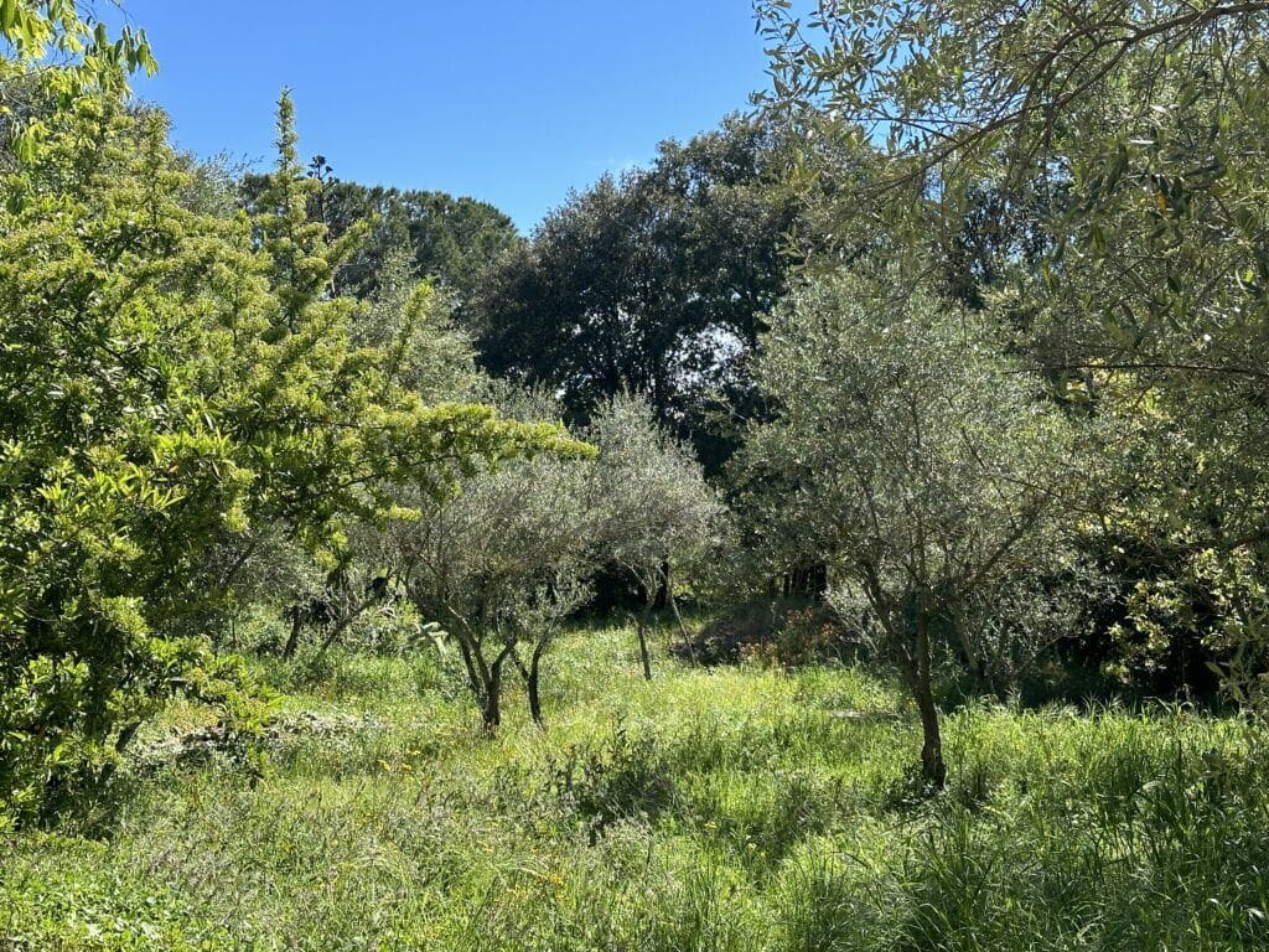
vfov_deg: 30.3
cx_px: 634
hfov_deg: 39.7
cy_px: 476
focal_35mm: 48
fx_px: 1760
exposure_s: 1/1613
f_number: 1.78
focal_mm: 6.86
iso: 64
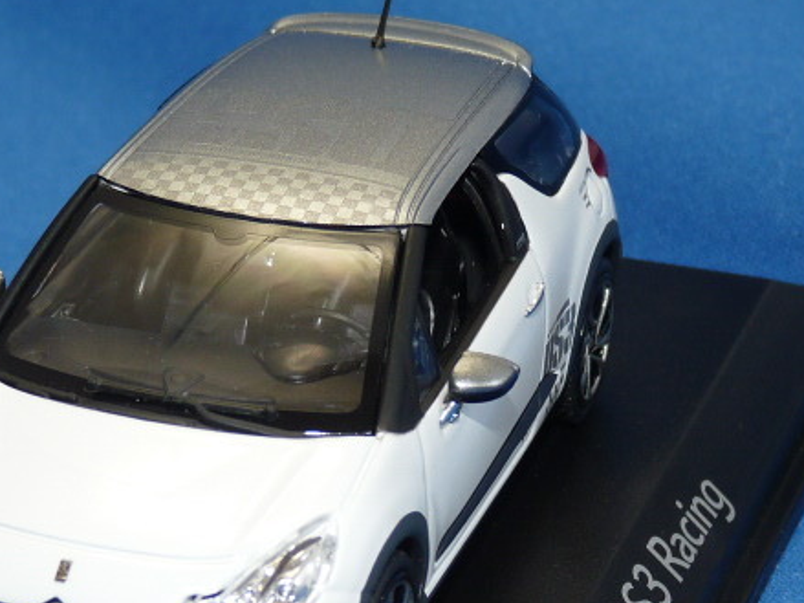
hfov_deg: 12.2
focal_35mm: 162
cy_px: 374
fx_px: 3762
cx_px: 234
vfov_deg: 9.2
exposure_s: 1/30
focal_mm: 11.1
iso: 100
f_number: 3.4
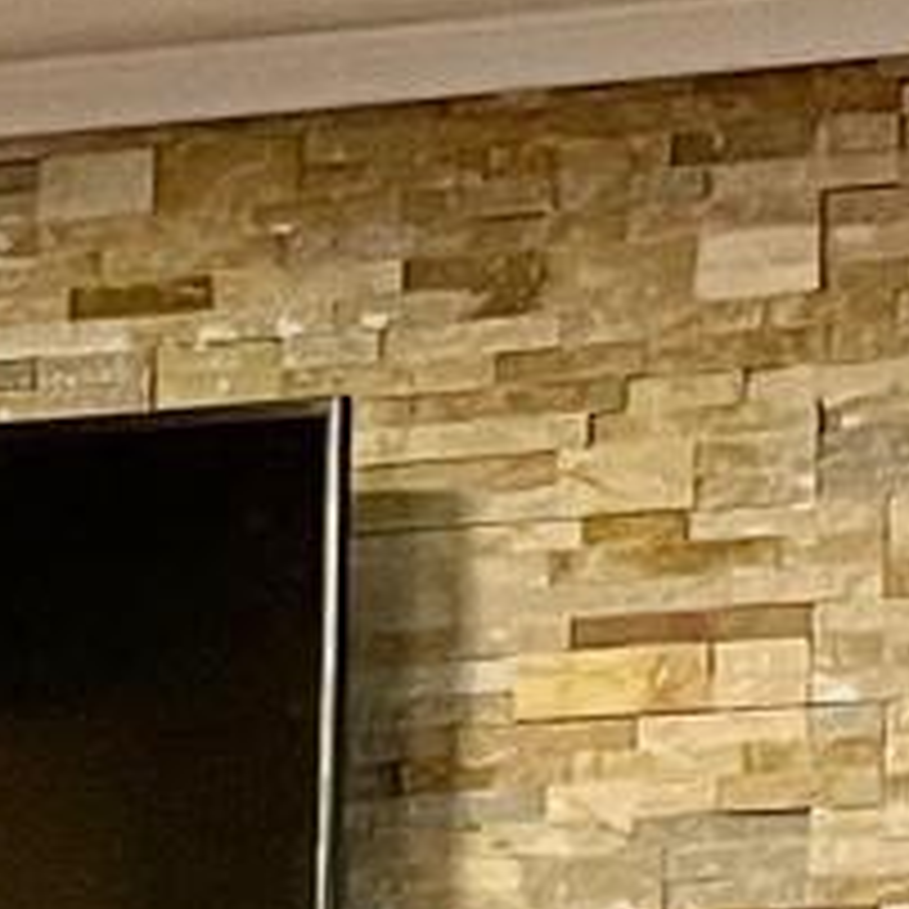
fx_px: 6803
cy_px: 1782
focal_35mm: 229
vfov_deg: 7.4
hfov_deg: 6.6
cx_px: -2218
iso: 250
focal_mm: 4.2
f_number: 1.6
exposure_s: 1/60
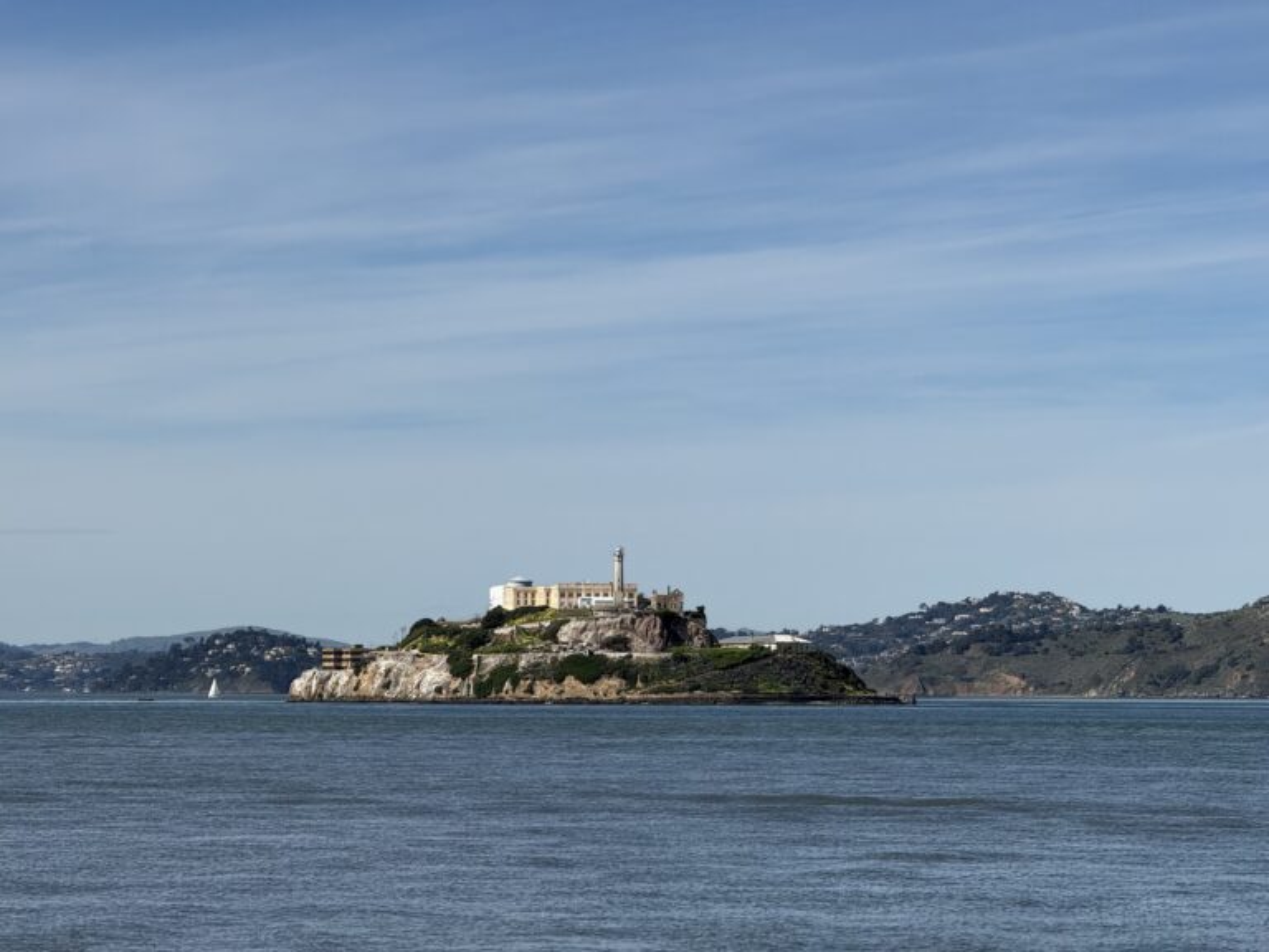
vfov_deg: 12.3
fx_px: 4399
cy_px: 476
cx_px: 634
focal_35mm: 120
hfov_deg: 16.4
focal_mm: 15.66
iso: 50
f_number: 2.8
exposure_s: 1/3195
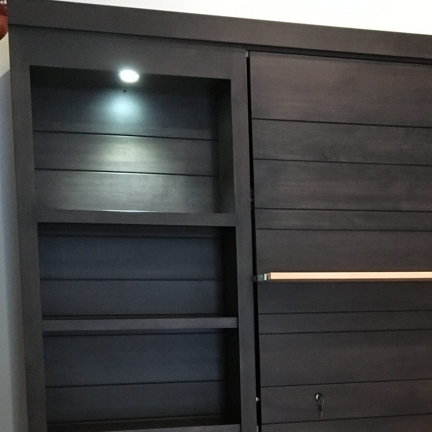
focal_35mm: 62
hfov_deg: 27.0
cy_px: 378
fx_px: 875
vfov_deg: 26.9
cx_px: 367
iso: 250
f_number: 2.2
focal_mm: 4.15
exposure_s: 1/15
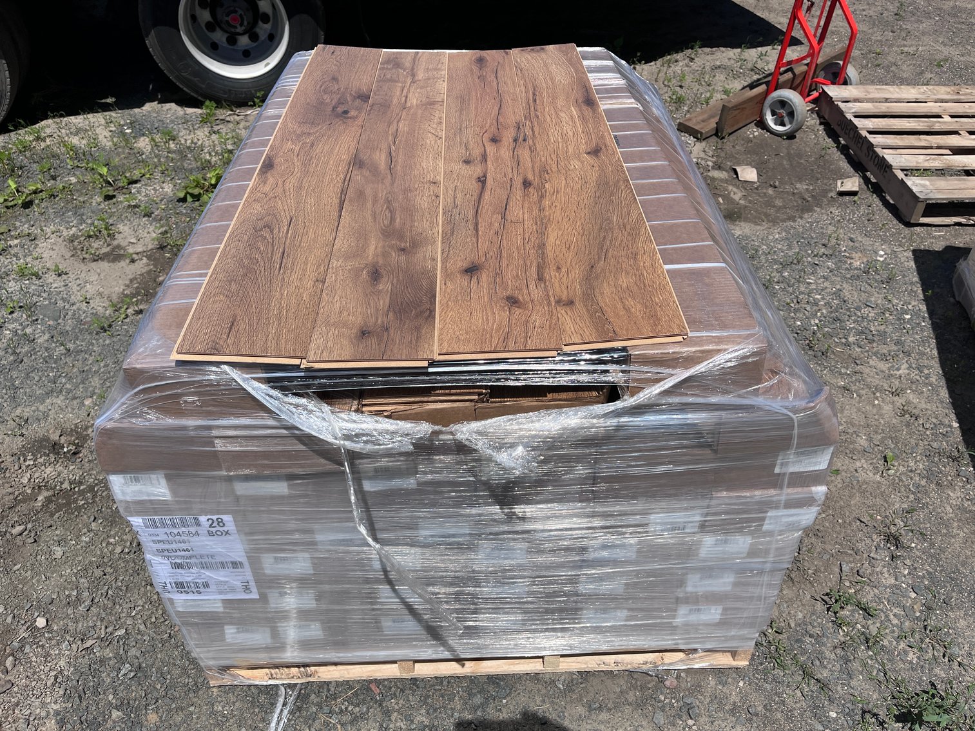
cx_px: 488
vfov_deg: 53.1
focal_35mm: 26
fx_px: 732
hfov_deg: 67.3
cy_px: 366
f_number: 1.6
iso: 50
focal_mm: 5.1
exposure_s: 1/6494
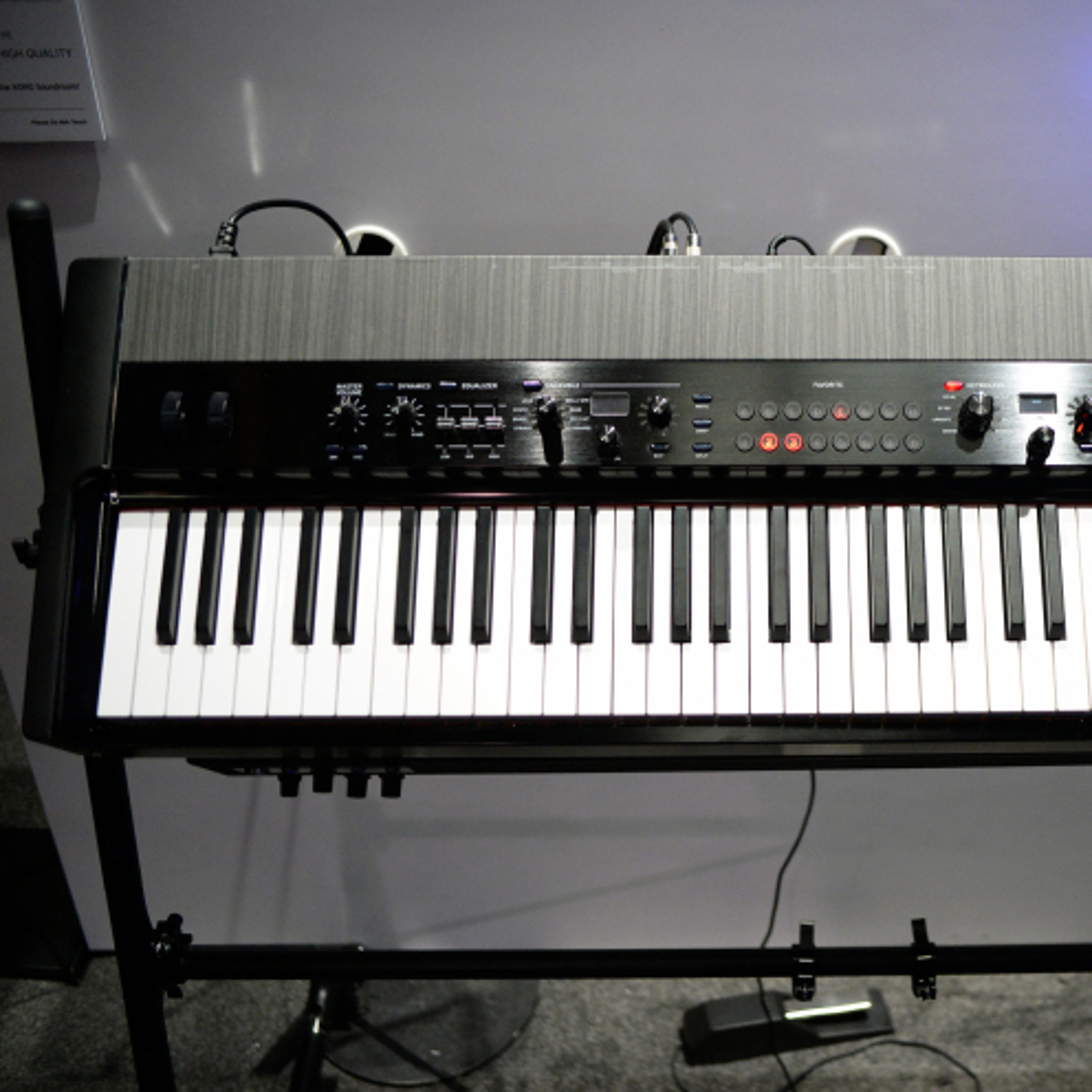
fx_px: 1606
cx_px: 805
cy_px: 548
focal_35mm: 45
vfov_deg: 37.6
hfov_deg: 36.8
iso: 6400
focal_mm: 35
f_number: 3.5
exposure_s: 1/2000
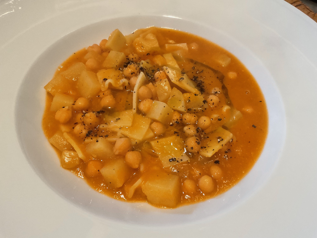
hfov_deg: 61.7
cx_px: 158
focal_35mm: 29
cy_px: 119
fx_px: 266
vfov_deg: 48.2
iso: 250
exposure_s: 1/60
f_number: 1.8
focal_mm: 3
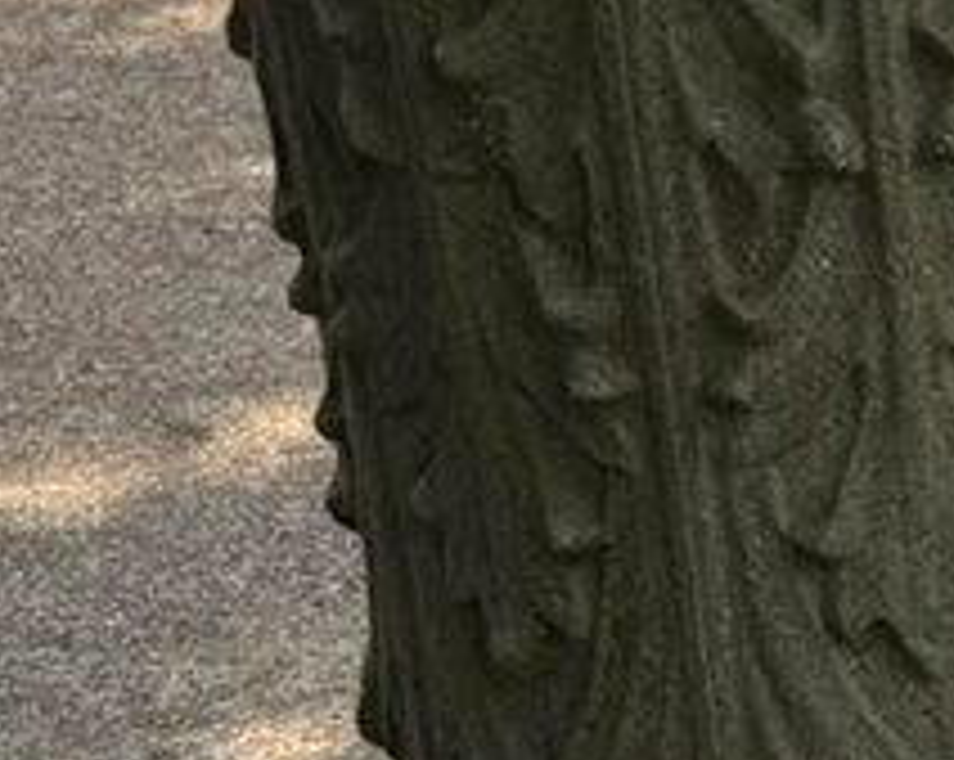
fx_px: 4258
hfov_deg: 10.4
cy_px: -261
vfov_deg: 10.0
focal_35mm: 151
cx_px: 2549
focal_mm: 6.76
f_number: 1.78
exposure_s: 1/2833
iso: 80
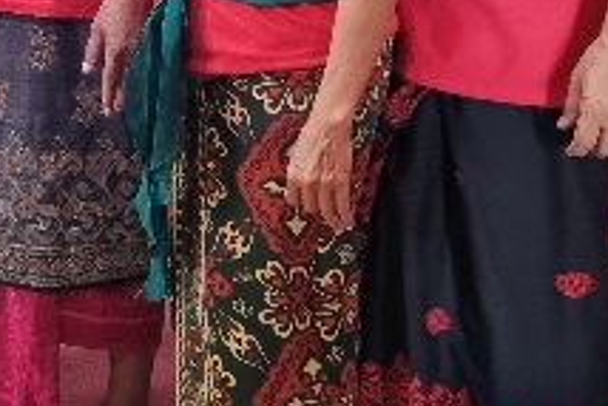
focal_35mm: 101
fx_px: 1707
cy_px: -122
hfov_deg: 18.3
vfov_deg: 13.1
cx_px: -264
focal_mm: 5.4
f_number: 1.8
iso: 640
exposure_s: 1/33
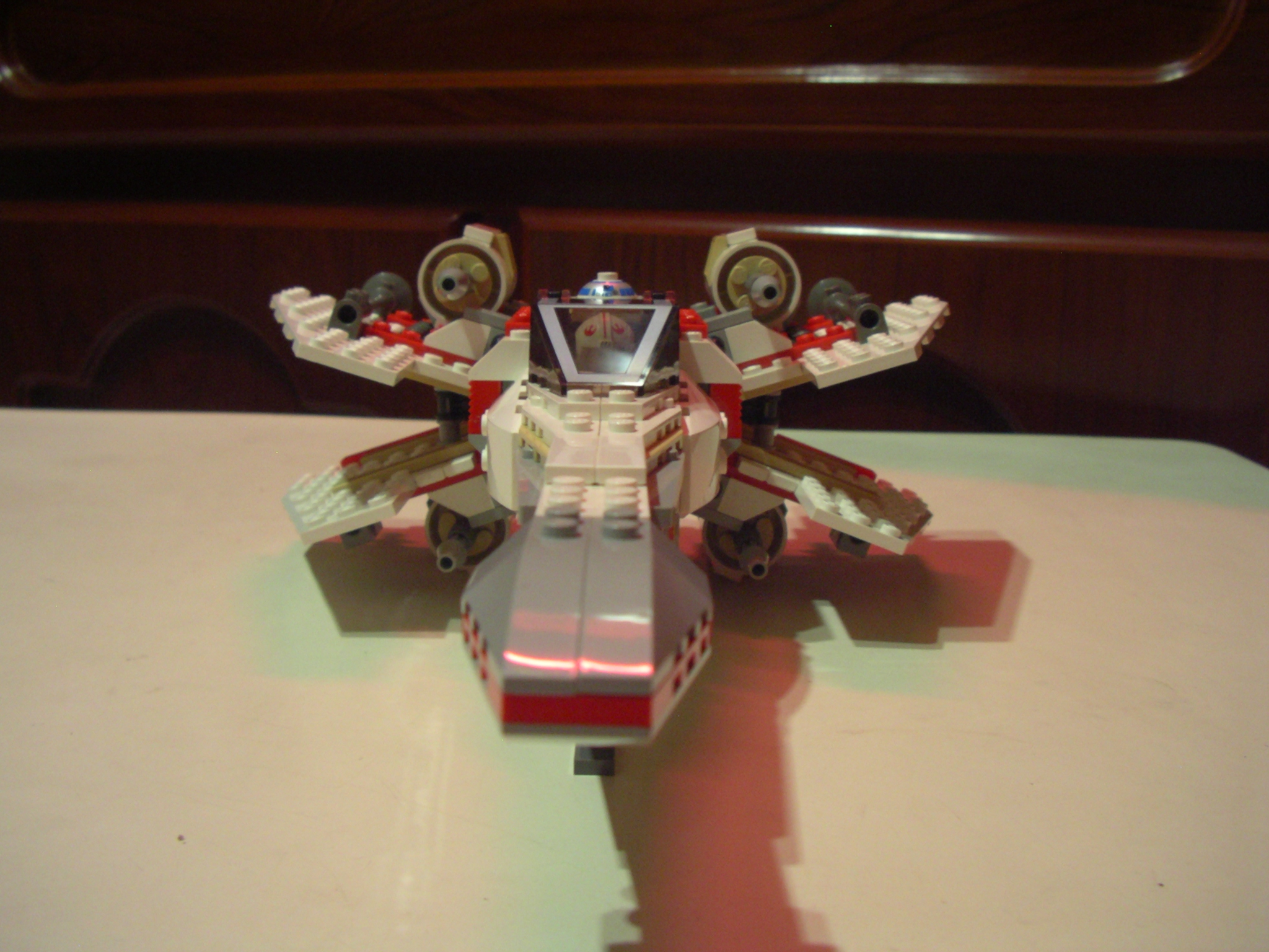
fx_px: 1356
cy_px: 476
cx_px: 634
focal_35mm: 37
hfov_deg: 50.1
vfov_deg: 38.7
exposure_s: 1/4
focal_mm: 5.7
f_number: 2.8
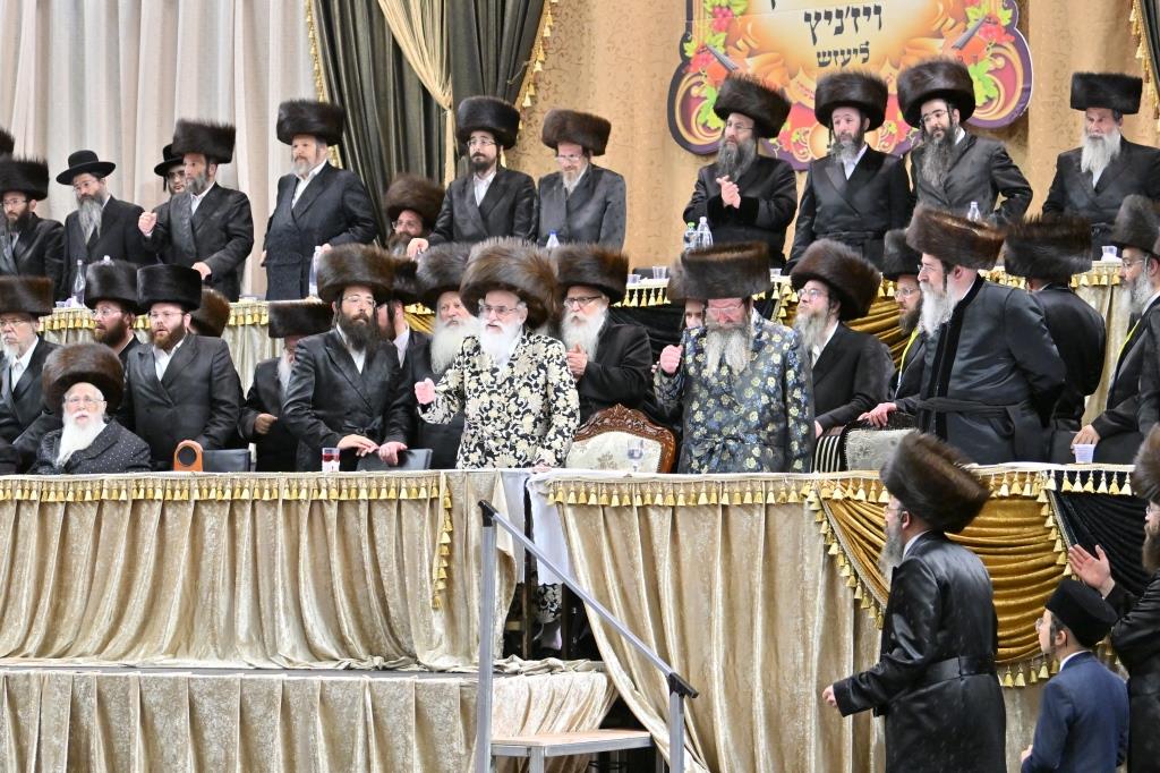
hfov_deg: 19.5
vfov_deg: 13.0
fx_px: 3382
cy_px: 386
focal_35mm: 105
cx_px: 580
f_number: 2.8
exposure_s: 1/200
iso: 1250
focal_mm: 70
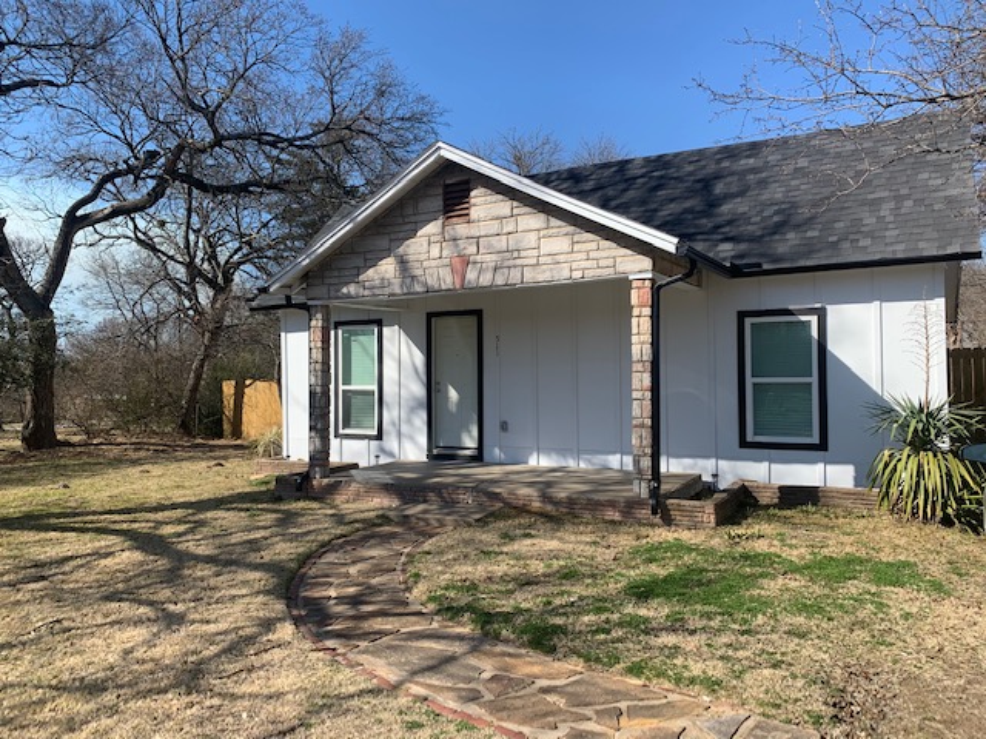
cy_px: 370
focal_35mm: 26
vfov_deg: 53.1
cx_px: 493
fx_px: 741
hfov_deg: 67.3
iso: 25
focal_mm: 4.25
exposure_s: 1/1880
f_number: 1.8
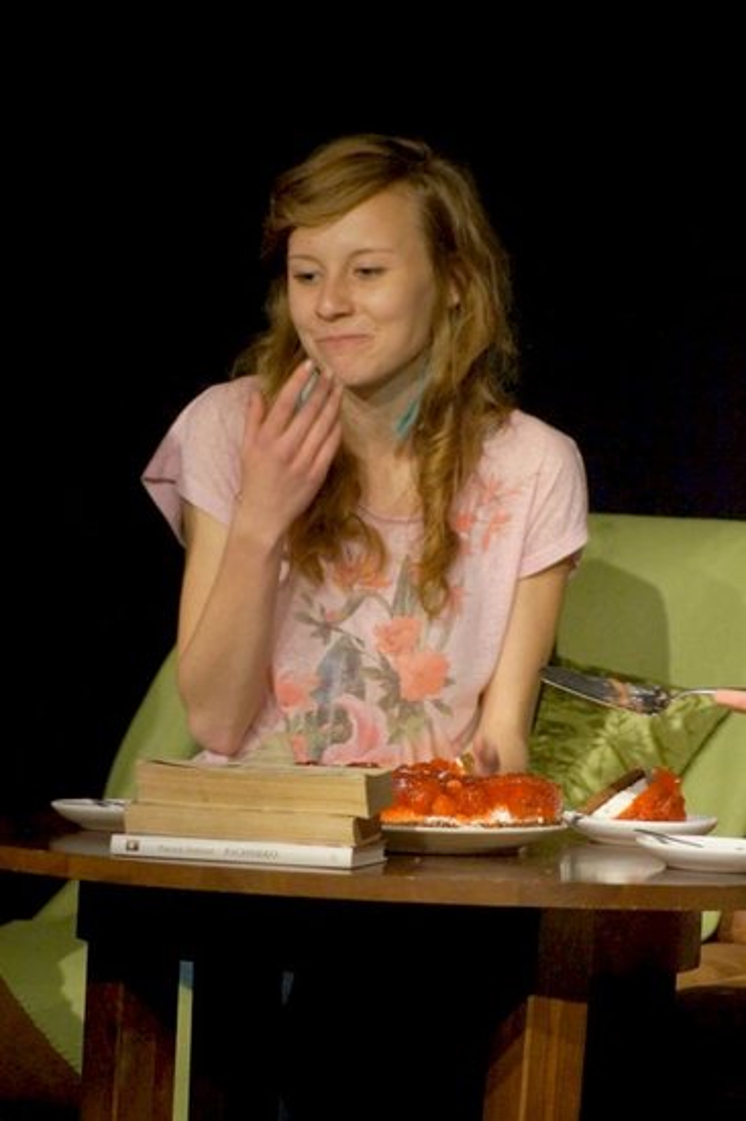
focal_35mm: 270
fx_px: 8402
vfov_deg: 7.6
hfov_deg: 5.1
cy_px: 560
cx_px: 373
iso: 1600
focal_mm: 180
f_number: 5.6
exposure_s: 1/100
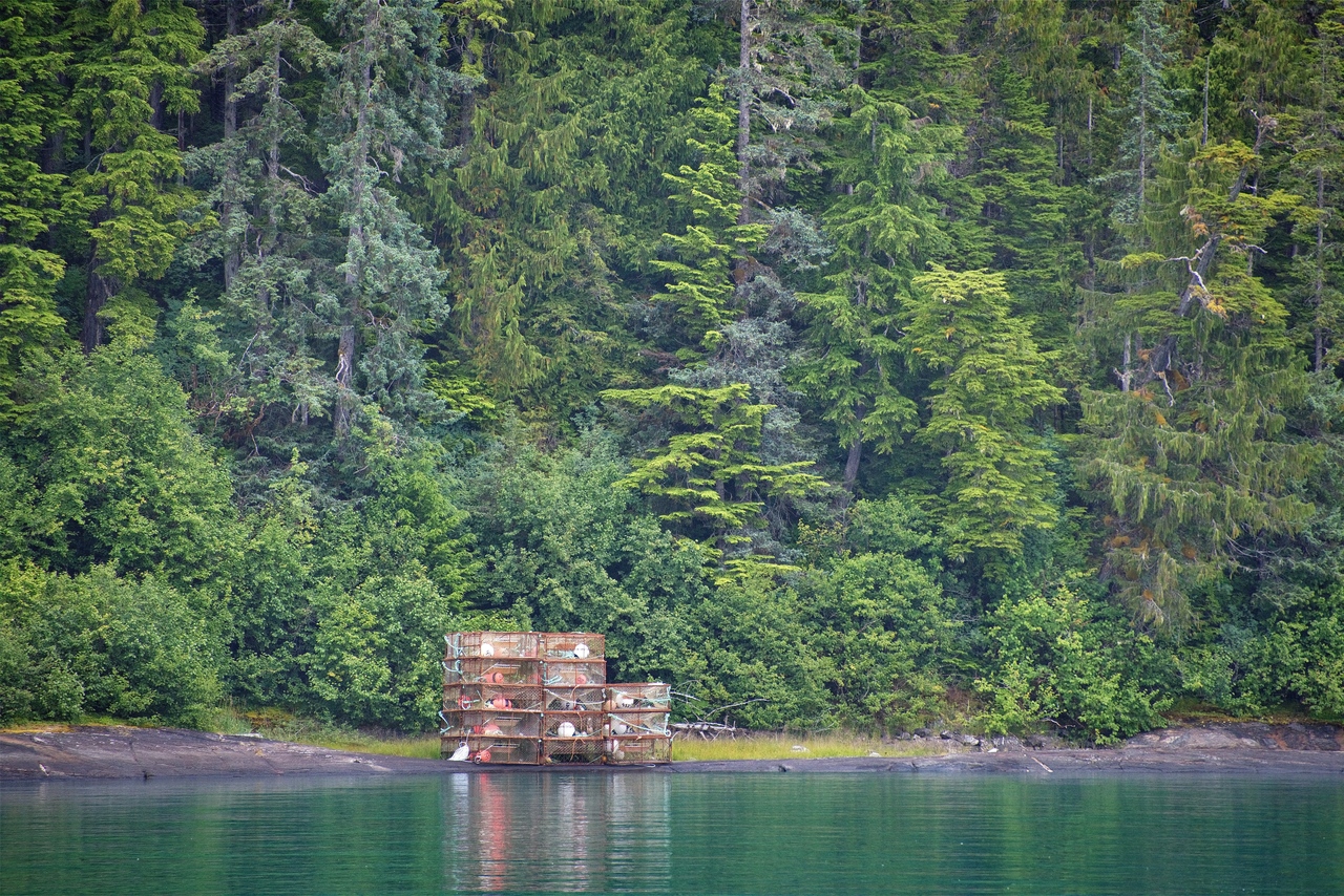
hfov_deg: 6.9
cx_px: 672
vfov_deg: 4.6
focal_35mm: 300
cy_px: 448
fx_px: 11202
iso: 2500
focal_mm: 300
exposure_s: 1/640
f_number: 5.6
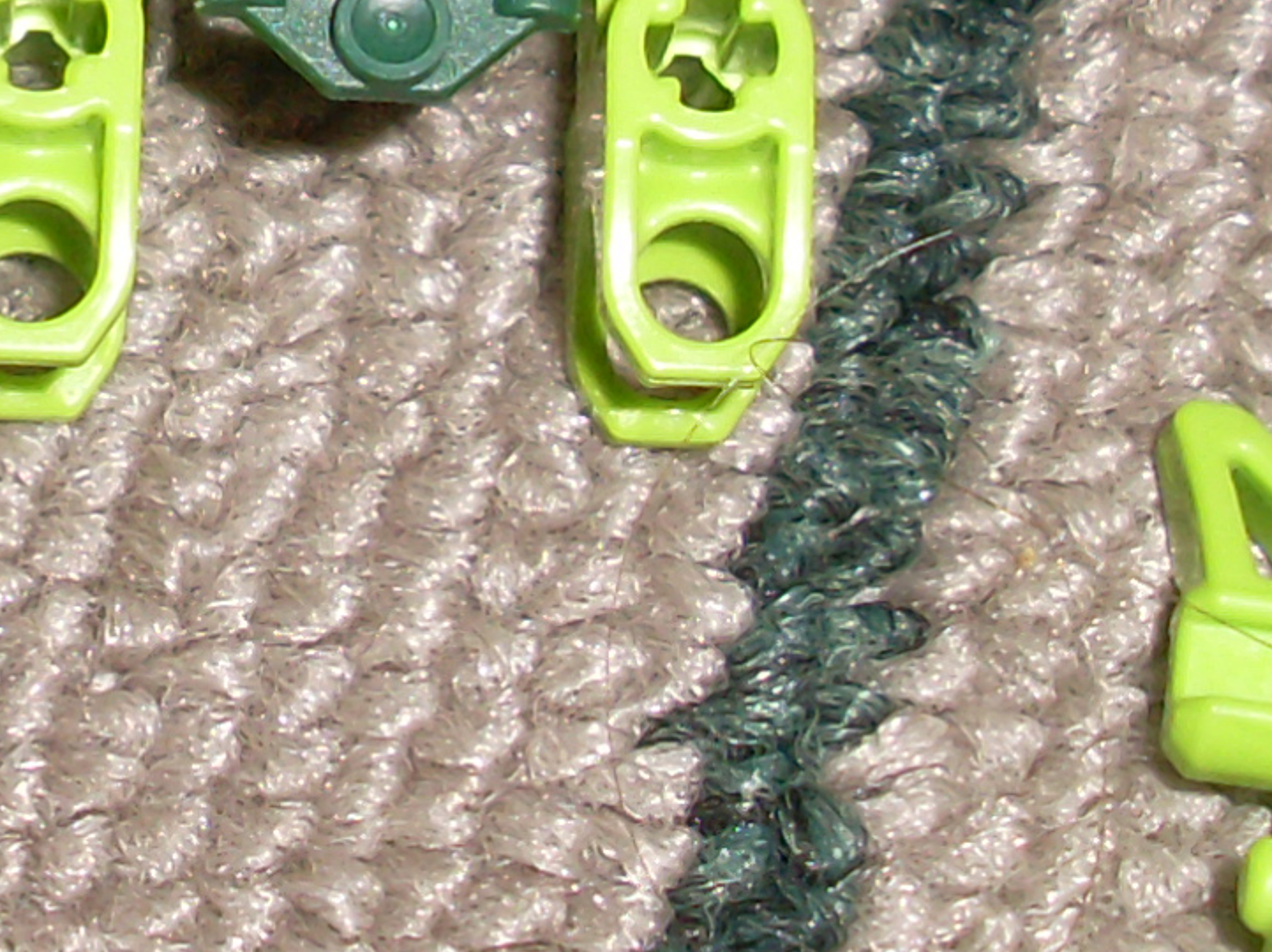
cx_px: 229
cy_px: -175
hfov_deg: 12.1
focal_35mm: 162
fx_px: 5950
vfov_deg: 9.0
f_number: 7.7
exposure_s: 1/45
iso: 100
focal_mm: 6.3
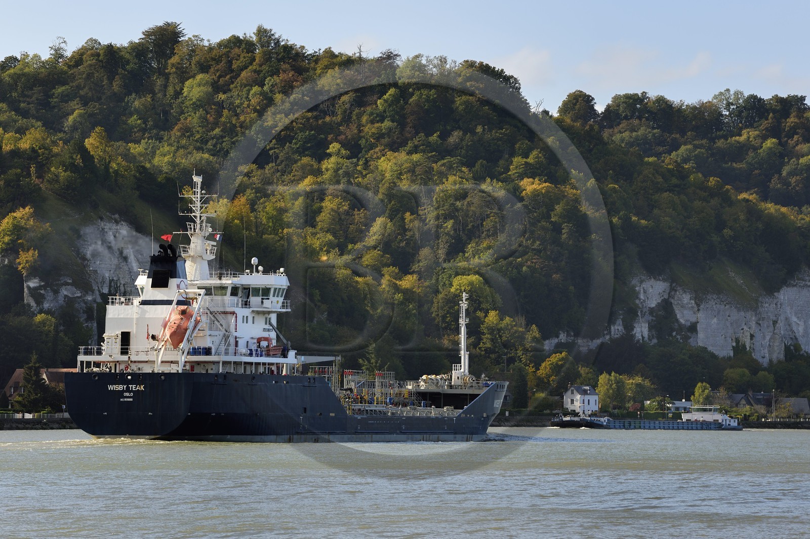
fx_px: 3597
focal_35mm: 160
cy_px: 270
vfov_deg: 8.6
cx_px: 405
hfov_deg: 12.8
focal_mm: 160
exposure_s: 1/250
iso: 200
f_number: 9
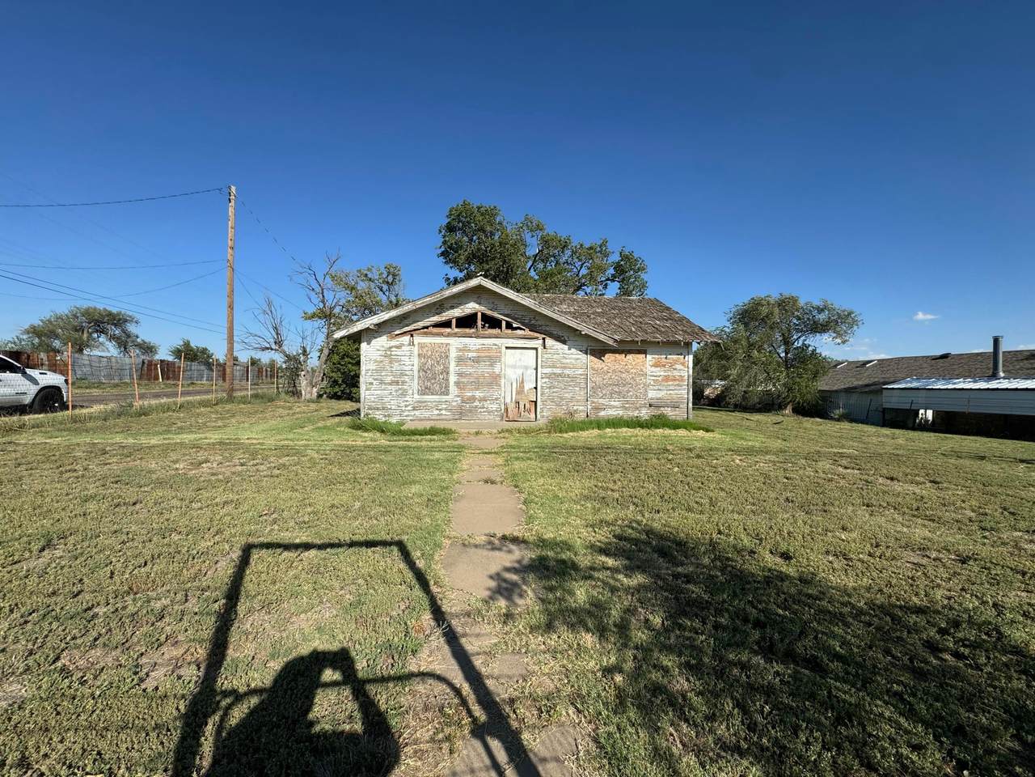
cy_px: 388
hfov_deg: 102.1
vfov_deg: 85.7
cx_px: 518
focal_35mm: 14
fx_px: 419
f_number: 2.2
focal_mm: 2.22
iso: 50
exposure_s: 1/2985
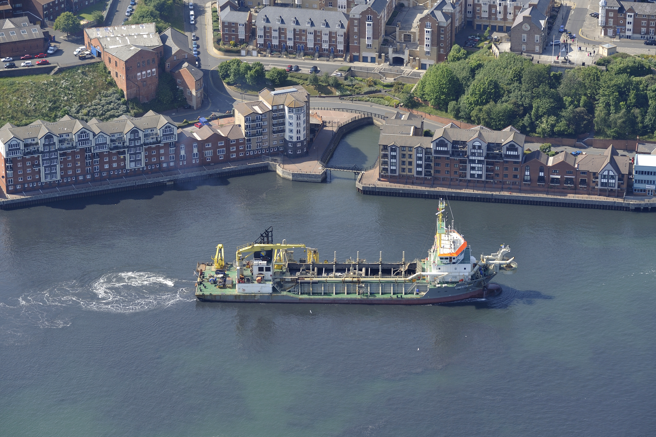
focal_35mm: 120
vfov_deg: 11.4
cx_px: 328
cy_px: 218
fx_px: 2185
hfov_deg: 17.1
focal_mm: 120
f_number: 5
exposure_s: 1/800
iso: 320
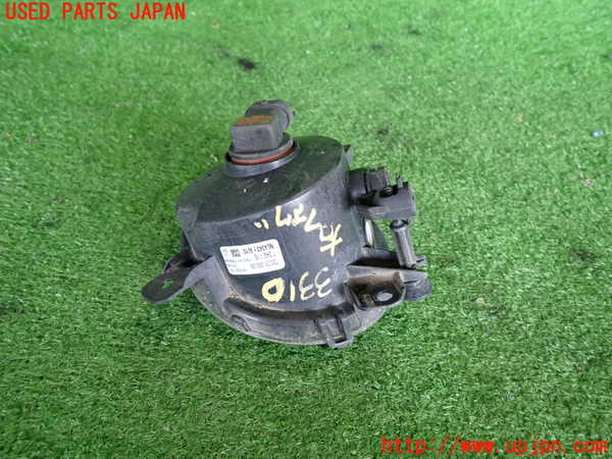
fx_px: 442
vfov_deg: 54.9
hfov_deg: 69.4
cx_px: 306
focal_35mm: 25
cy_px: 230
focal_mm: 4.5
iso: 250
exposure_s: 1/30
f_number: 2
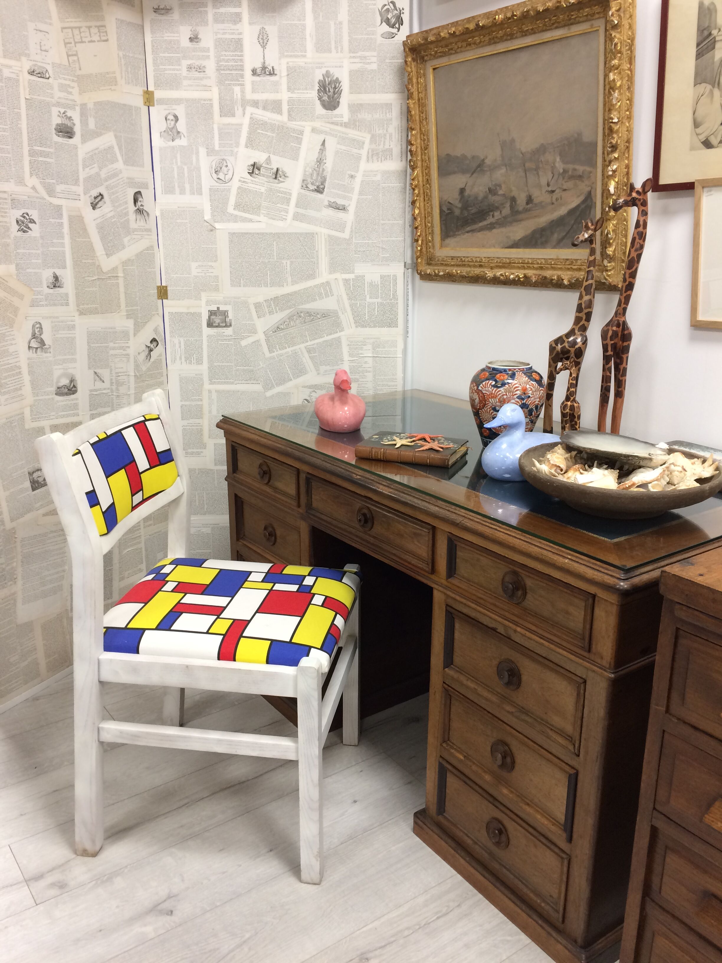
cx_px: 361
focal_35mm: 29
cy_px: 482
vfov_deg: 61.7
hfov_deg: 48.2
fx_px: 806
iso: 100
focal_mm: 4.15
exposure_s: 1/33
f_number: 2.2
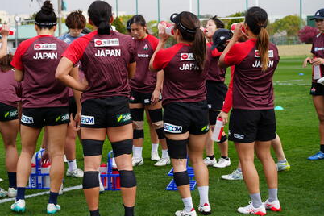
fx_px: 783
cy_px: 105
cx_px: 133
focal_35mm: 87
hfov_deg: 23.4
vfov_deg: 15.7
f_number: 6.3
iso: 100
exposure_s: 1/125
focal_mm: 70
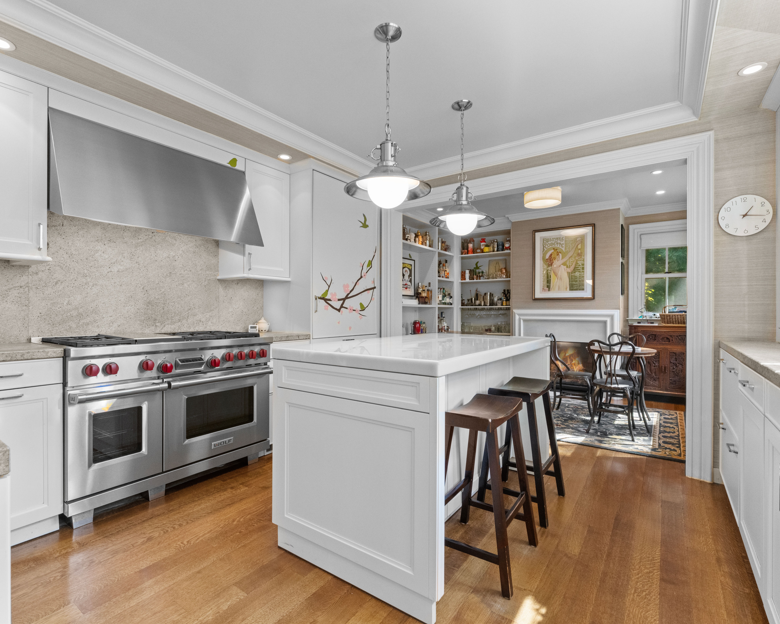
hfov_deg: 88.5
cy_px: 310
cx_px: 387
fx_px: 400
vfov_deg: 75.9
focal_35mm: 17
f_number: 11
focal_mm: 15.3
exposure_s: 1/15
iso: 2500
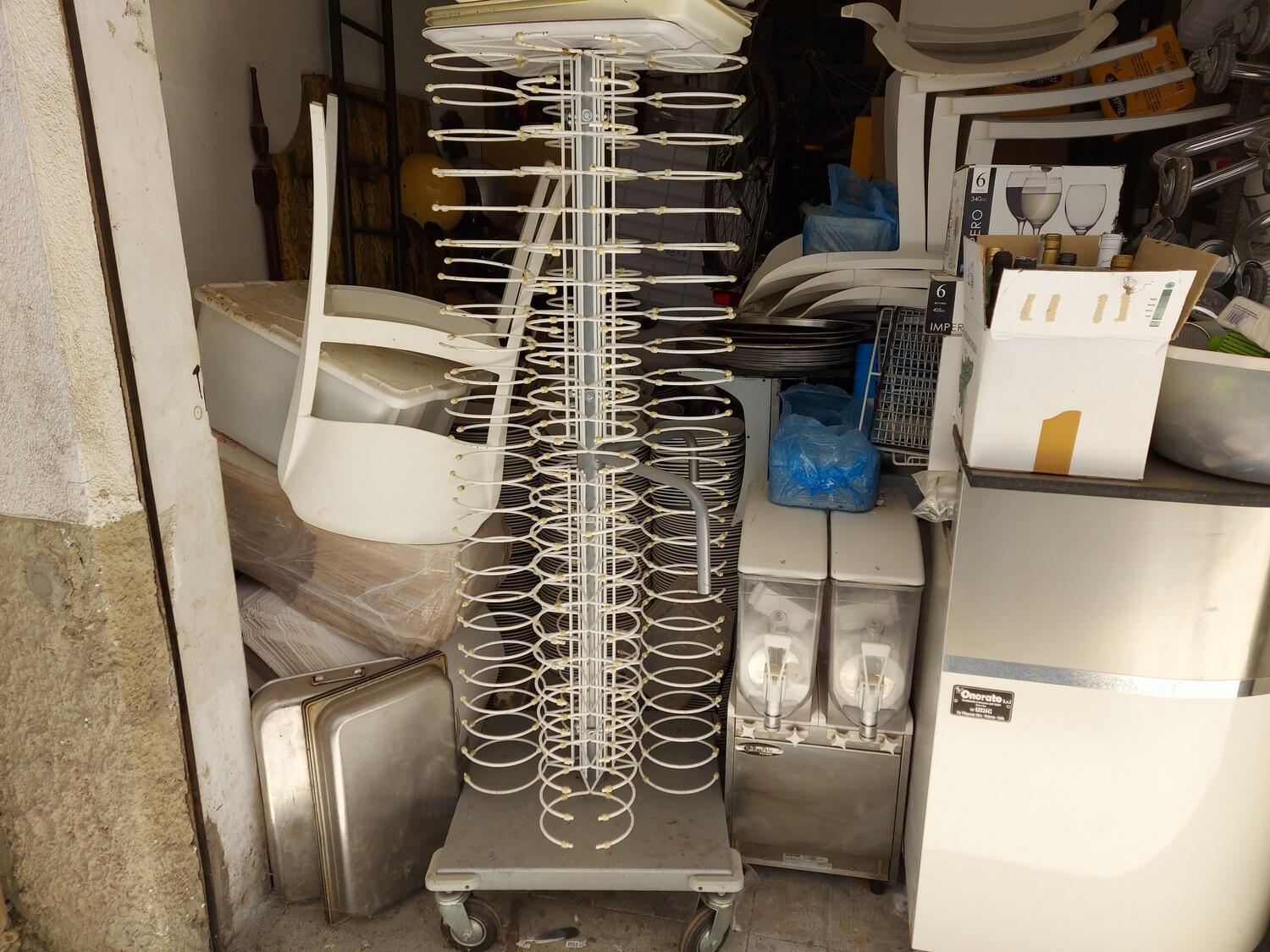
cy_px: 476
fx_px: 881
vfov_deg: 56.8
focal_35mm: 24
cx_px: 635
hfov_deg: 71.6
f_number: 1.8
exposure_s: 1/122
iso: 32
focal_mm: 5.23
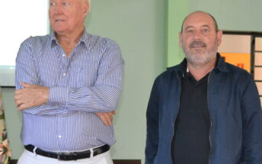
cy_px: 109
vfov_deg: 15.9
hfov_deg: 25.1
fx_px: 586
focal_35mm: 82
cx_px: 165
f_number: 4
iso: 2500
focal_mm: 24
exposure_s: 1/60
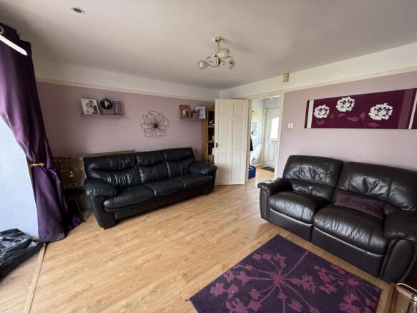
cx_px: 208
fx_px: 169
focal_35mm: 14
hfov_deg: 102.1
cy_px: 156
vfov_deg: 85.7
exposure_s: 1/99
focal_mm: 2.22
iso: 250
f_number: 2.2
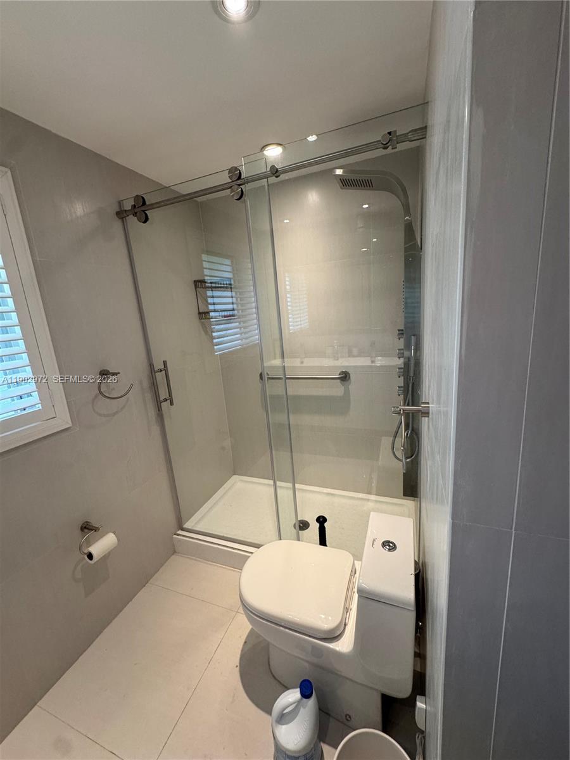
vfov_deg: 102.1
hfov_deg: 85.7
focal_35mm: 14
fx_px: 307
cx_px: 285
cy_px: 380
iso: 250
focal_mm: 2.22
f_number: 2.2
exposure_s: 1/120
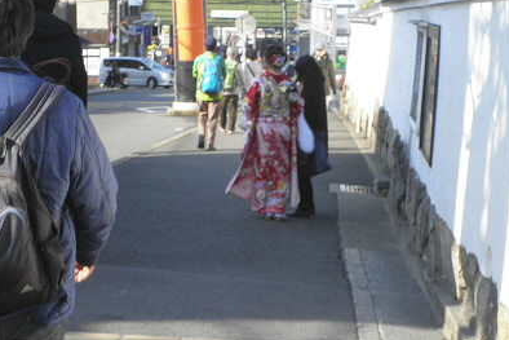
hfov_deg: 21.2
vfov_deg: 14.3
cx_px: 254
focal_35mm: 96
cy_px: 176
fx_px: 1358
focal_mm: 16.5
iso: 64
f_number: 5.4
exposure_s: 1/100
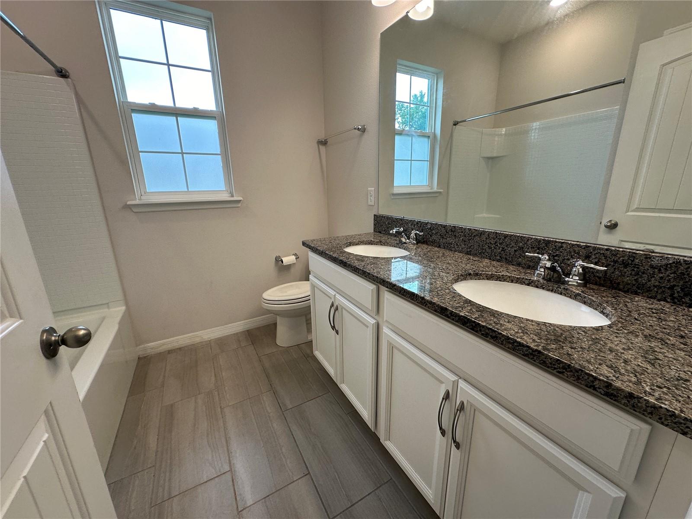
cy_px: 260
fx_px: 280
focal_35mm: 14
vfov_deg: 85.7
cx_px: 346
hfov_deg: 102.1
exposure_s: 1/120
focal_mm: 2.22
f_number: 2.2
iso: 80
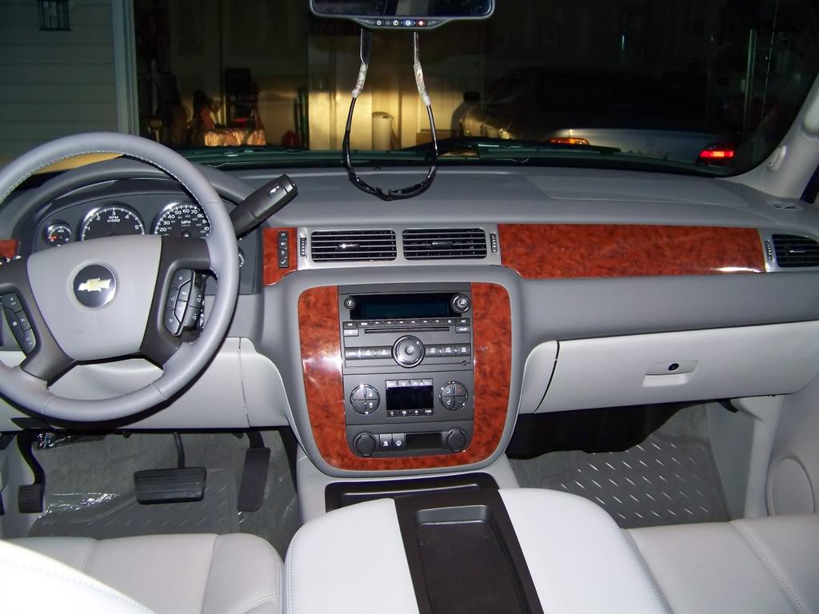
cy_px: 307
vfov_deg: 39.7
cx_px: 410
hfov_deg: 51.4
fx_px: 852
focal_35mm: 36
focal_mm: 5.85
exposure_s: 1/30
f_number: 2.8
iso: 200
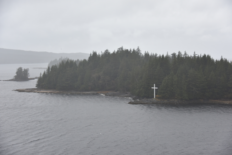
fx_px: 464
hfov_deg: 28.1
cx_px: 116
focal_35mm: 72
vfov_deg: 18.9
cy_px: 78
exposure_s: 1/160
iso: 1000
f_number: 5
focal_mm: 72
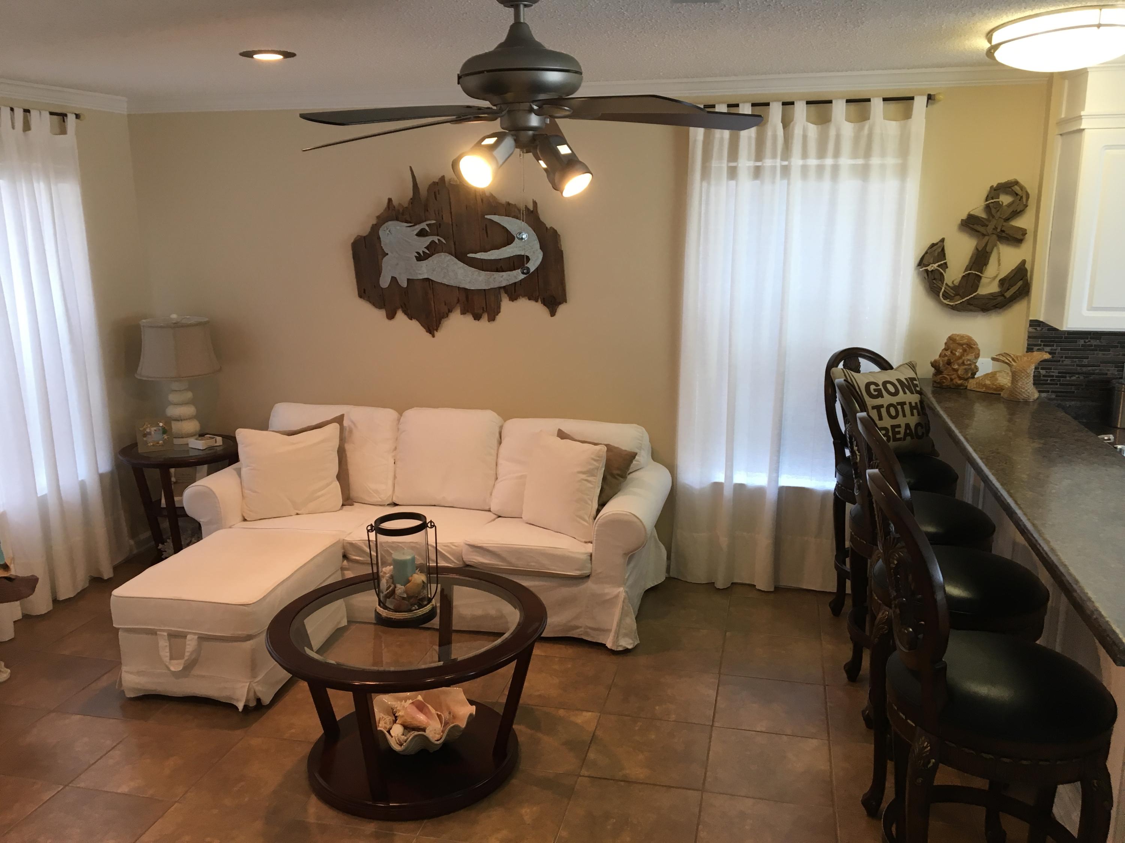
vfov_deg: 48.2
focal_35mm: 29
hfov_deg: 61.7
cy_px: 422
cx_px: 562
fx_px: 942
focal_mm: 4.15
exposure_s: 1/30
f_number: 2.2
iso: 50
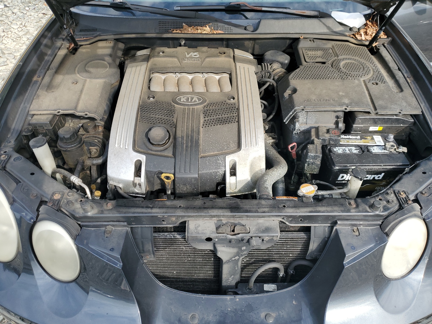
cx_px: 216
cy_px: 162
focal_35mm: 26
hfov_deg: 67.3
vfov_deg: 53.1
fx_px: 324
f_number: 1.5
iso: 50
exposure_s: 1/909
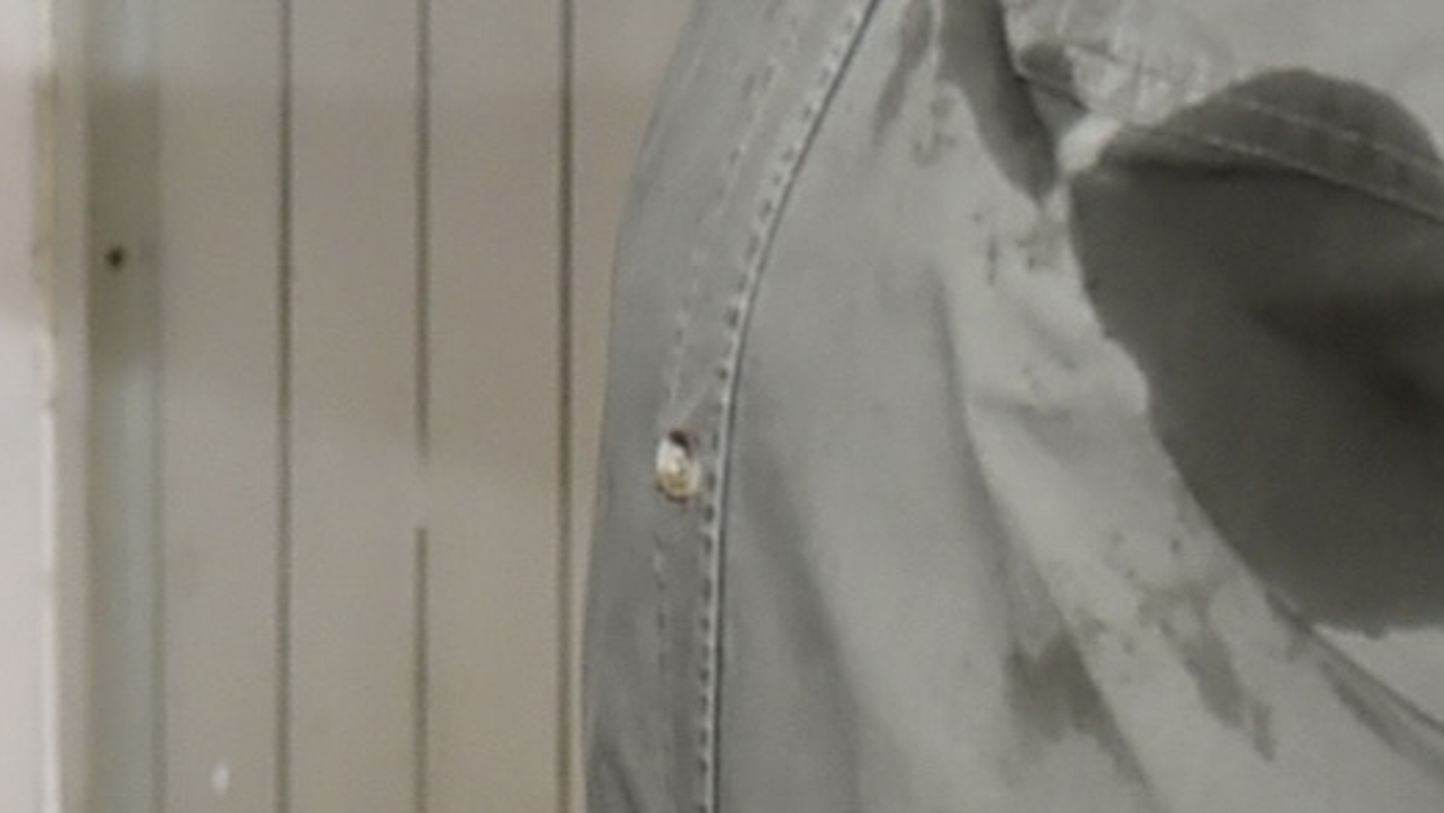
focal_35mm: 140
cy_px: -1327
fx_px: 5362
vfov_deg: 7.9
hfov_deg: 15.3
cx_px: 331
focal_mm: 29
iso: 800
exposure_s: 1/160
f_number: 4
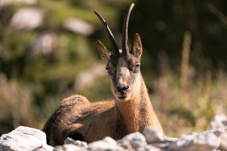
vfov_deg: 2.8
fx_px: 3154
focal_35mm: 500
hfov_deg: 4.1
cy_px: 76
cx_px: 114
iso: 400
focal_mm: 500
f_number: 6.3
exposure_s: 1/800
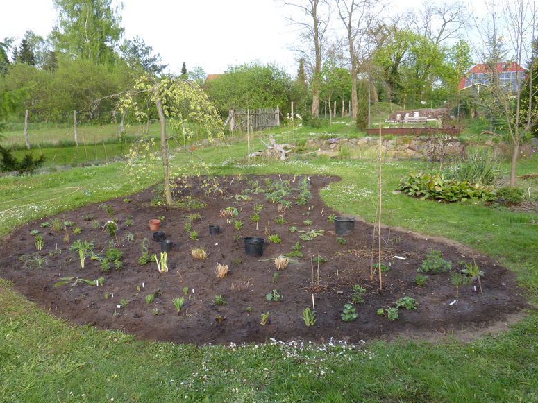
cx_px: 266
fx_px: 497
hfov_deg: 56.8
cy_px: 203
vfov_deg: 44.1
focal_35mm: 32
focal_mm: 5.4
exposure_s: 1/160
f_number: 4
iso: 100
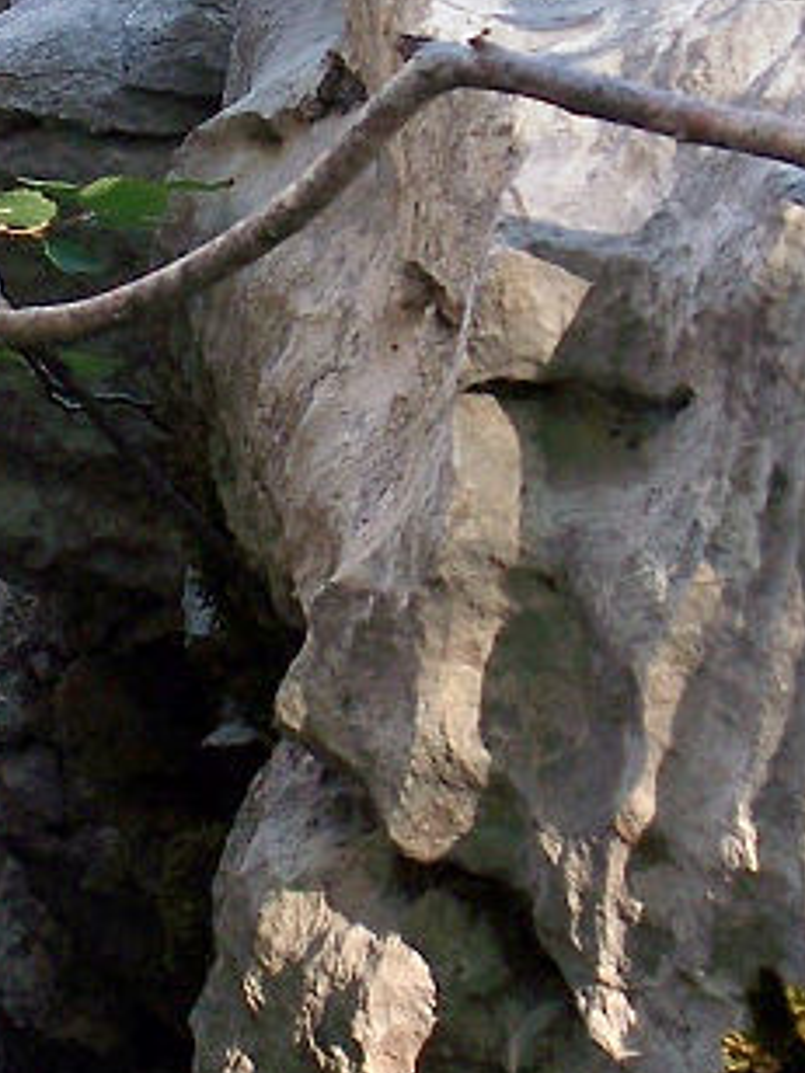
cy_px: 481
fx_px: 5674
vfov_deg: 10.8
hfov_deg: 8.1
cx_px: -42
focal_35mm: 183
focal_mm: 9.86
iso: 64
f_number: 2.9
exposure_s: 1/200
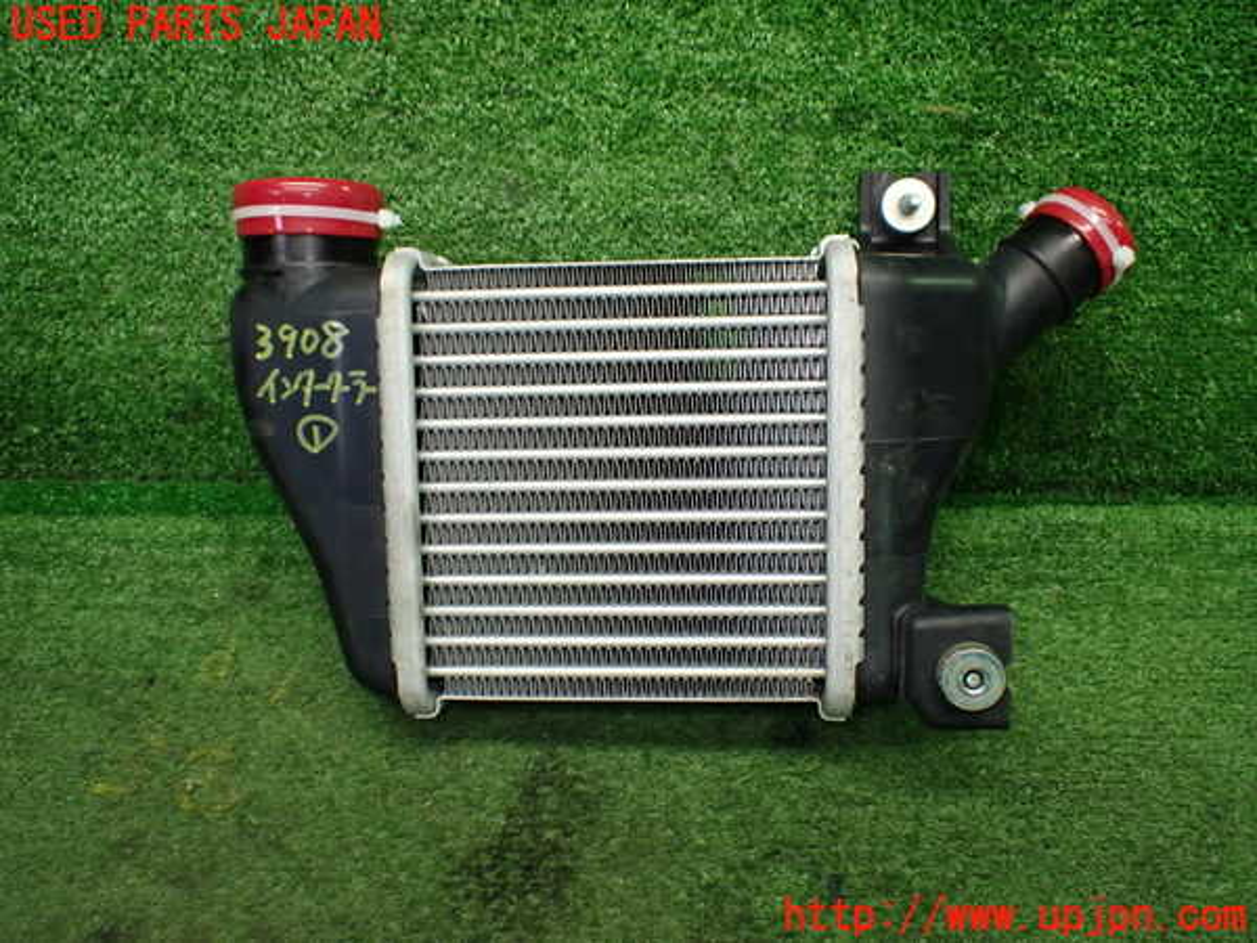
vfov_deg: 46.8
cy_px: 472
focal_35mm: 30
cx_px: 628
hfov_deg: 60.0
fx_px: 1089
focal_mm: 5.4
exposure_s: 1/125
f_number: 2.3
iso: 500
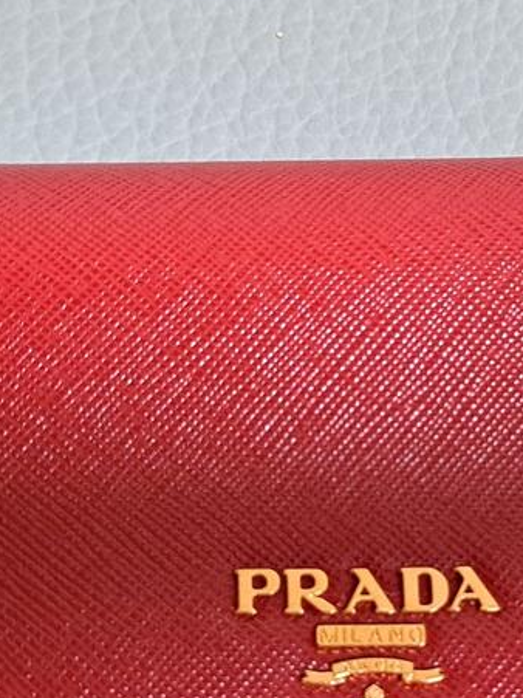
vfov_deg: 27.3
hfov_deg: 20.7
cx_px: 339
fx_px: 1431
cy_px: 446
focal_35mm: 71
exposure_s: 1/30
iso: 320
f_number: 2
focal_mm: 4.6
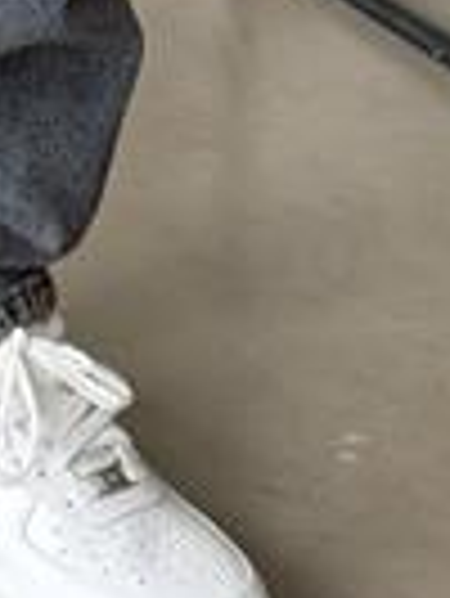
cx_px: -238
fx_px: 2492
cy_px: -710
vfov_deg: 11.8
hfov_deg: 10.0
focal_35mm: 144
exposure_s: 1/90
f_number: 1.78
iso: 200
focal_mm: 6.76
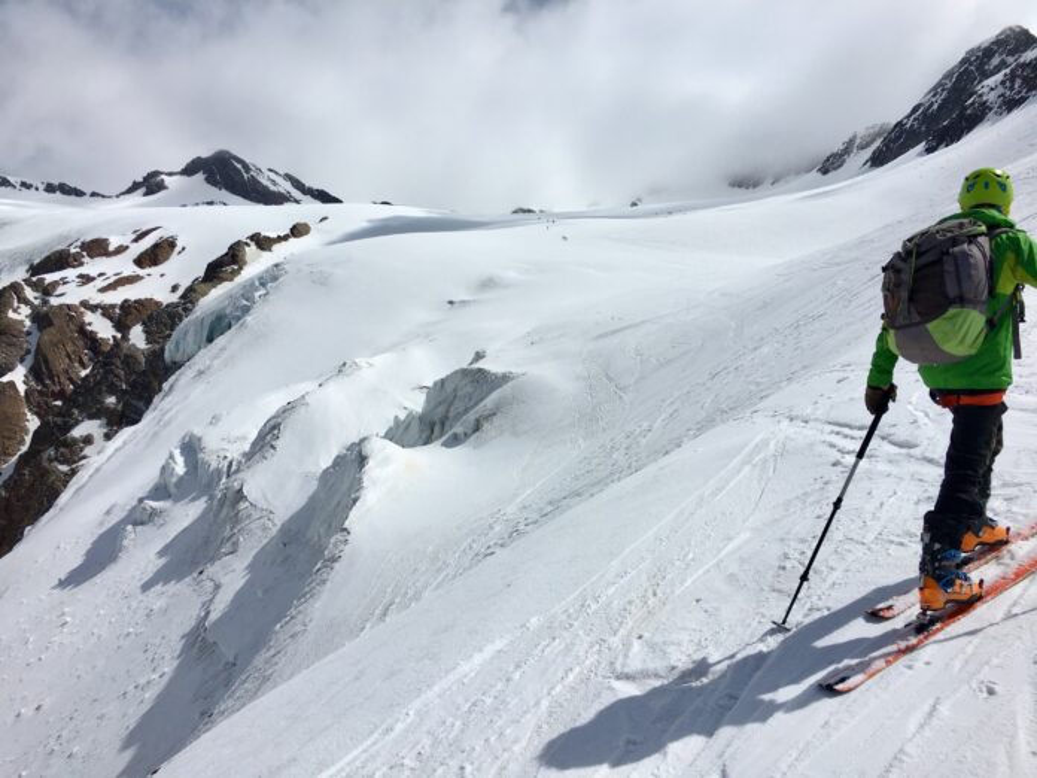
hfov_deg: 61.7
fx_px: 869
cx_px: 518
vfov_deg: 48.2
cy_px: 389
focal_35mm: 29
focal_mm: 4.15
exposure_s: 1/7692
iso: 25
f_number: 2.2
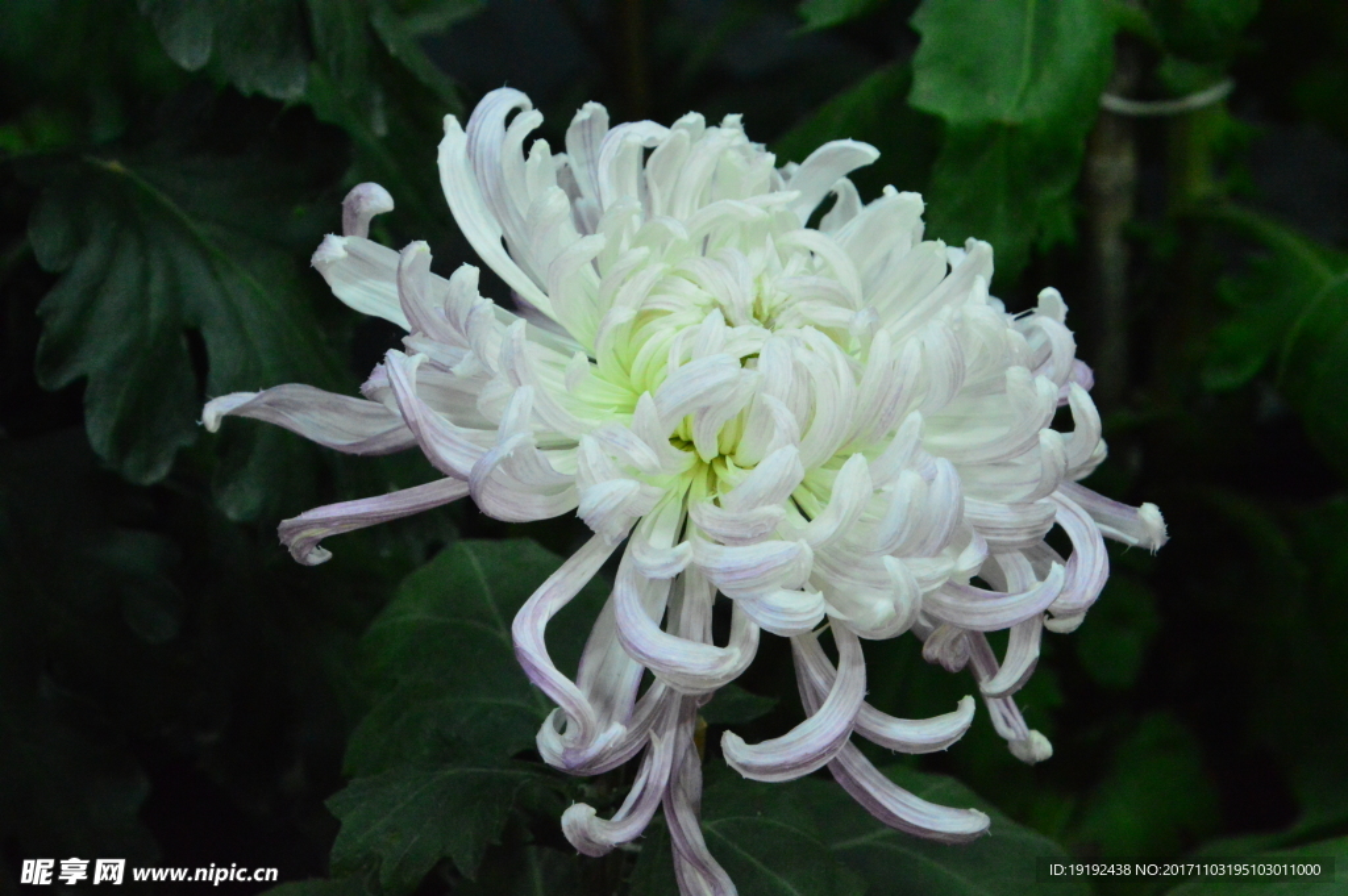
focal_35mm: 174
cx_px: 674
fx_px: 6510
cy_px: 448
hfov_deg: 11.8
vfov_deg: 7.9
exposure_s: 1/20
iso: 6400
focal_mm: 116
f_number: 13
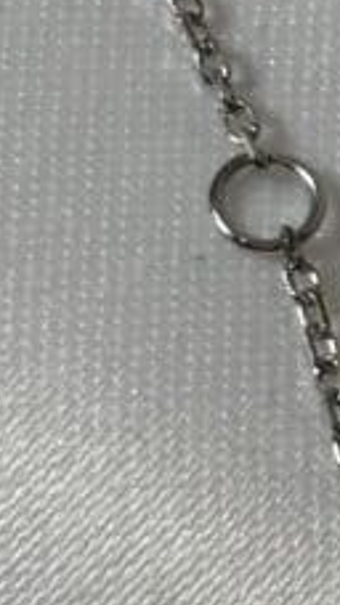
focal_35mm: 254
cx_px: 699
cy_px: 430
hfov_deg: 4.7
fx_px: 4077
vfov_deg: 8.5
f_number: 1.6
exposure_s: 1/227
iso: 32
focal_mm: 5.96
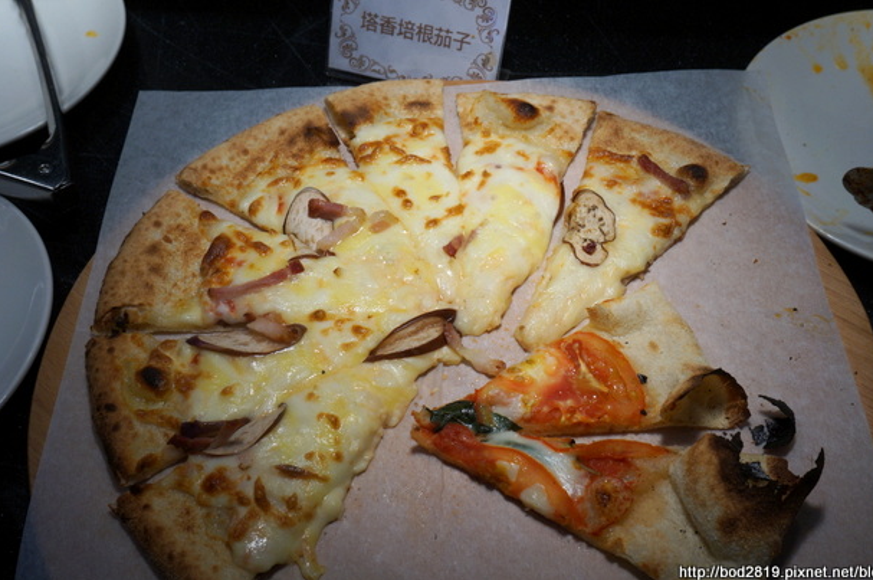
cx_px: 452
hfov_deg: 49.0
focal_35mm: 40
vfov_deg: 33.7
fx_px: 957
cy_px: 294
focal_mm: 25
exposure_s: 1/125
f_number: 9
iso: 200
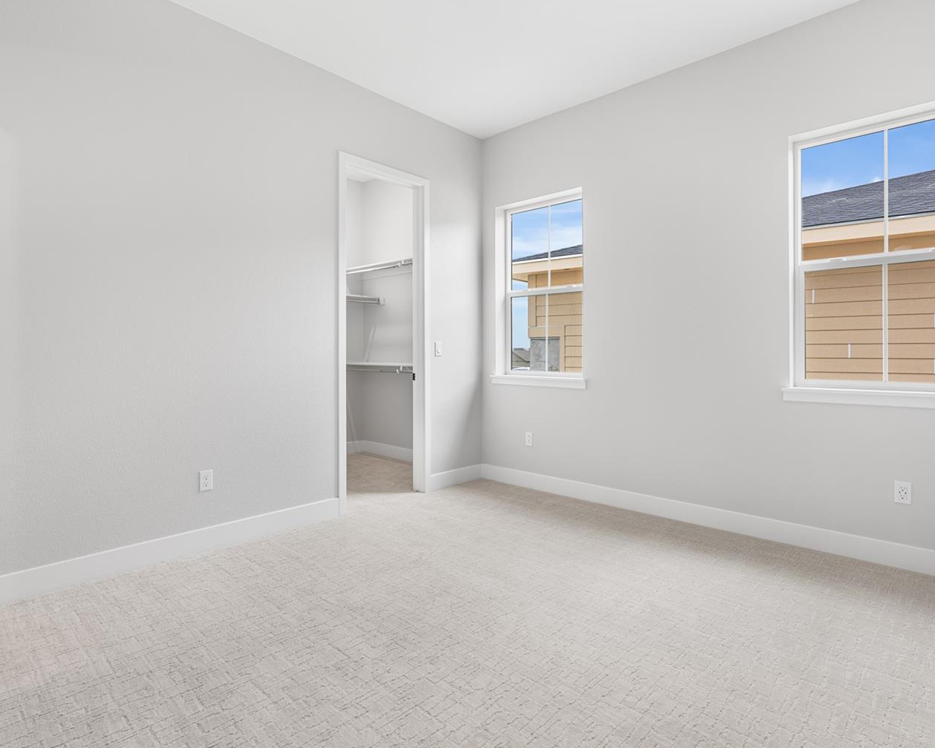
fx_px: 526
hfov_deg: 83.3
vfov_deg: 70.8
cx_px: 481
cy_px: 356
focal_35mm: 19
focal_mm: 16
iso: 160
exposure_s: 1/5
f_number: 5.6
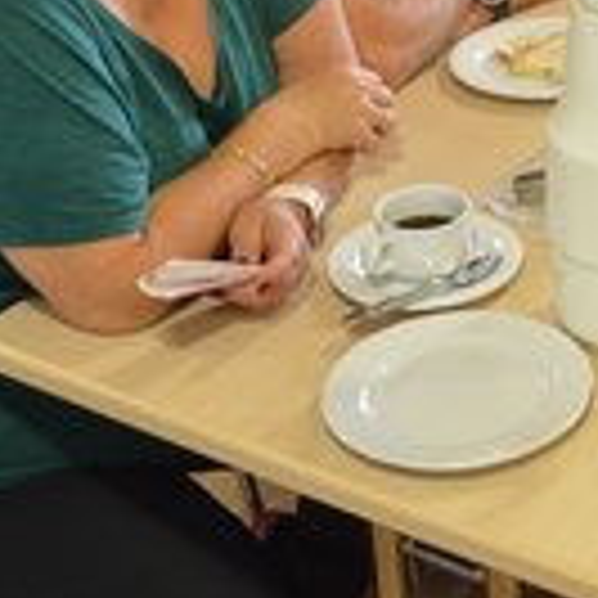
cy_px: 7
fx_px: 1720
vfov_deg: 19.2
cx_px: 737
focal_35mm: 88
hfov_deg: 18.6
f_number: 4.5
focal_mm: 20
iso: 400
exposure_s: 1/20
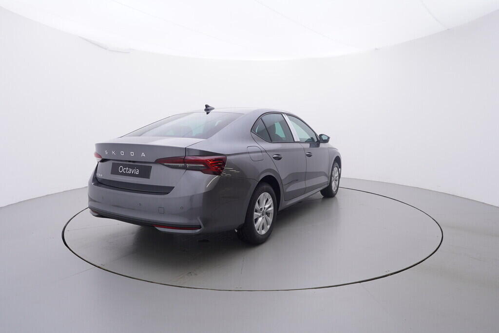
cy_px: 166
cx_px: 250
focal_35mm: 22
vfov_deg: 56.2
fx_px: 312
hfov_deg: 77.3
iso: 200
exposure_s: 1/80
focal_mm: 15
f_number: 5
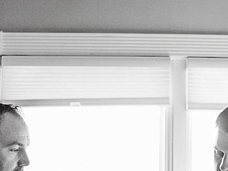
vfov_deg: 15.3
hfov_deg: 20.3
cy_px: 177
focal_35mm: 95
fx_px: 626
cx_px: 192
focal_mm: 35
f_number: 2
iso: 800
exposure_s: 1/200
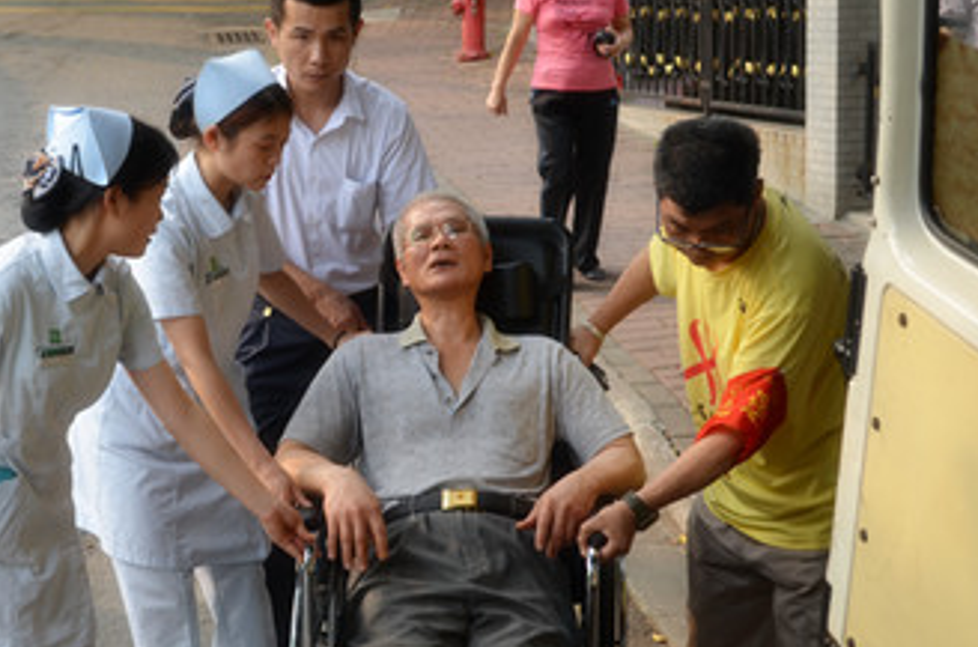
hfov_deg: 27.3
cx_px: 346
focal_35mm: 74
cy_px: 356
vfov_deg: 18.3
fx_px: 2005
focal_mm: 36
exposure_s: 1/125
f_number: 5.6
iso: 250
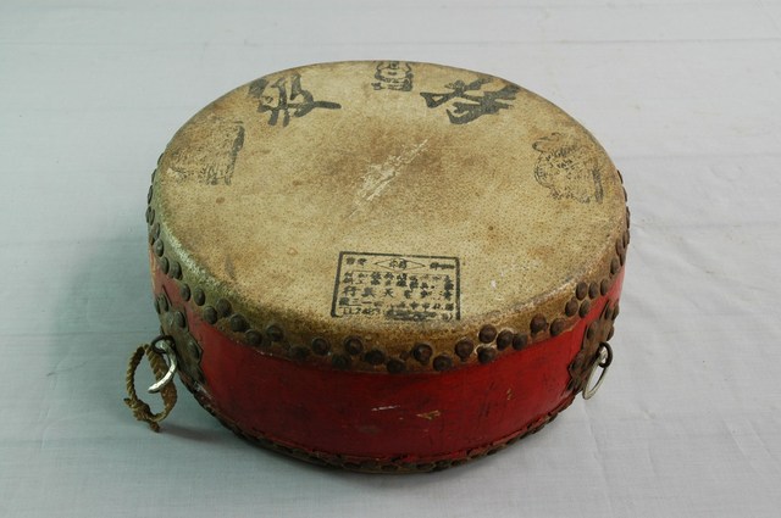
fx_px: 1008
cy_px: 259
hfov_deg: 42.4
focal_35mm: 46
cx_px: 390
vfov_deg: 28.9
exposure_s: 1/13
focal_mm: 31
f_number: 8
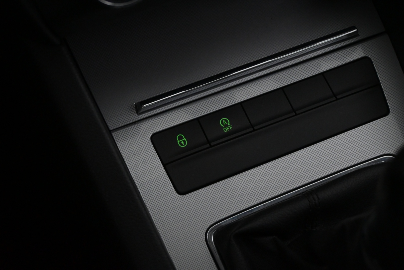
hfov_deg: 35.9
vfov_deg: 24.4
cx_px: 202
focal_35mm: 56
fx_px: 623
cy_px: 135
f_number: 5.3
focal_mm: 37
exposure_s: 1/60
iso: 2500
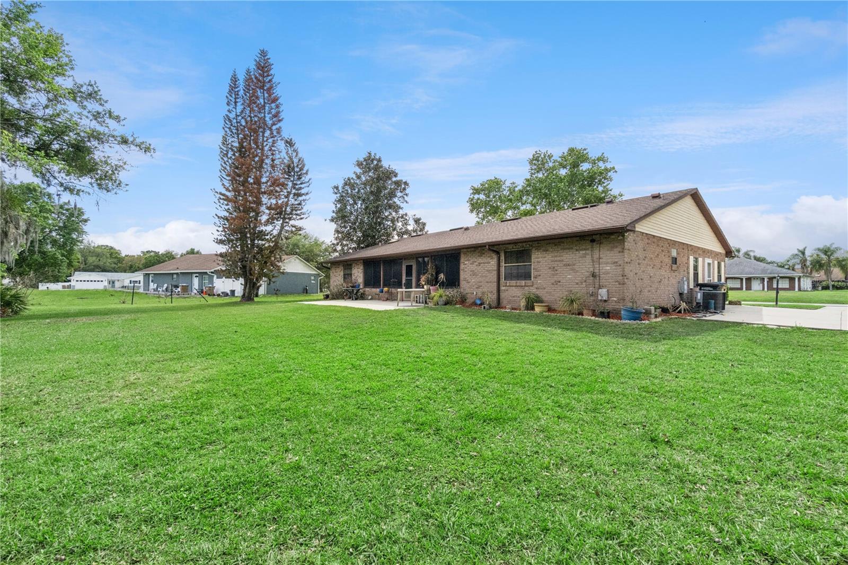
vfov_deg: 77.3
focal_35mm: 15
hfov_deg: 100.4
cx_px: 424
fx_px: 353
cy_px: 282
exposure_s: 1/1000
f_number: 11
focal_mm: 10
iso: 1600
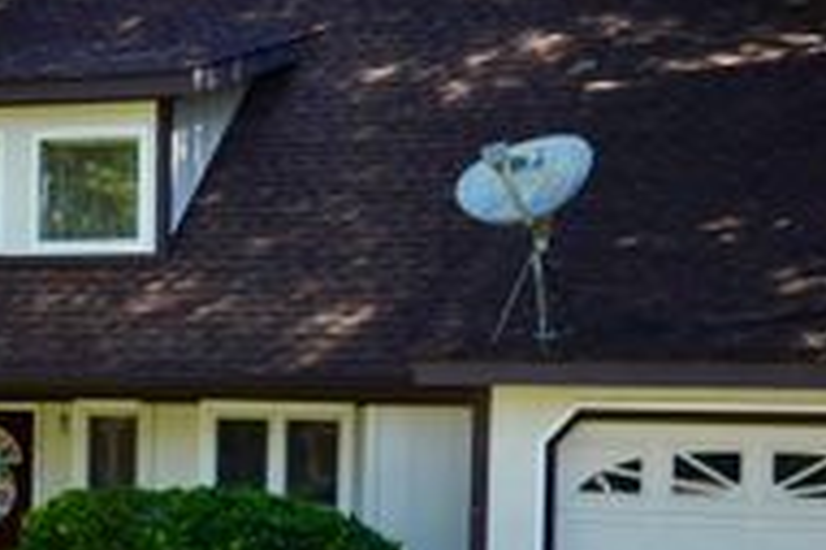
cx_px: 229
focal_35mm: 102
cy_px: 461
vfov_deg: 13.3
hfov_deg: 19.9
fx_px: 2338
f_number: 4.5
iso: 100
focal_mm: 26
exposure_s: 1/200
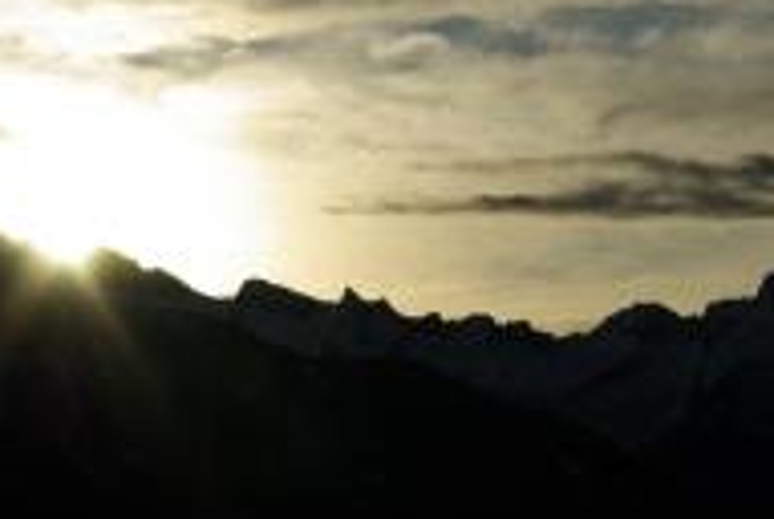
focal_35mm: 158
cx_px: 482
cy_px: 531
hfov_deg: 13.0
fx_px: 3406
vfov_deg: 8.7
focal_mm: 45
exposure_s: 1/1000
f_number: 11
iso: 100
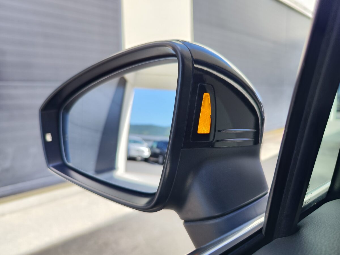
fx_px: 226
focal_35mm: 23
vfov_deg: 58.9
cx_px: 170
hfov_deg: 73.9
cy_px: 128
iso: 50
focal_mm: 7.01
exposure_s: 1/329
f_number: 1.69
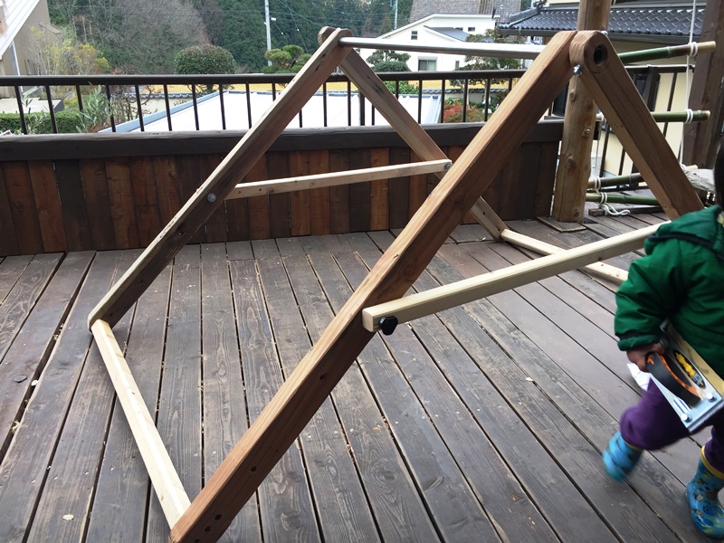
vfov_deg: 48.2
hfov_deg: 61.7
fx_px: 607
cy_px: 272
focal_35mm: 29
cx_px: 362
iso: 40
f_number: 2.2
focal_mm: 4.15
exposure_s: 1/60
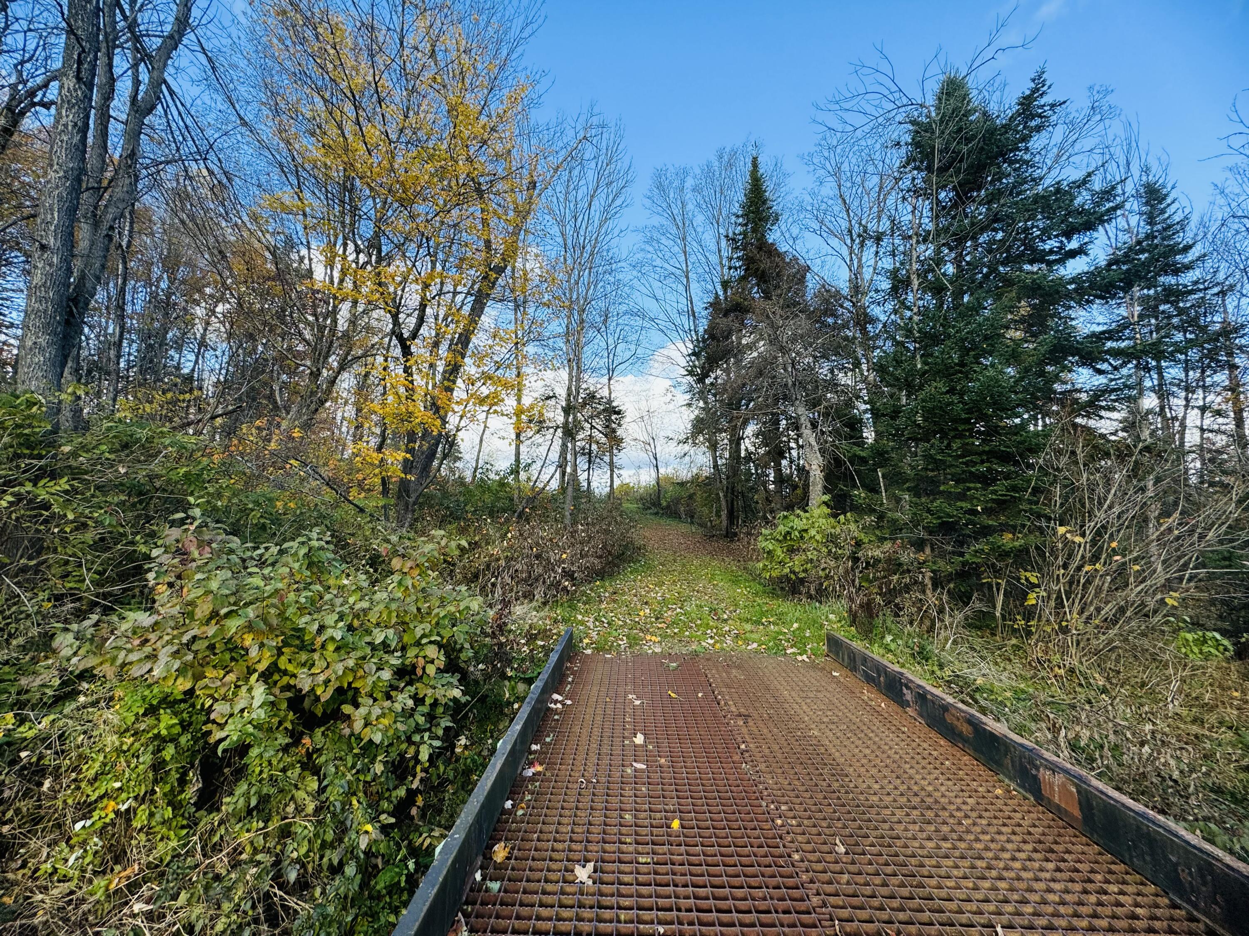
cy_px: 468
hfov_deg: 102.1
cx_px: 624
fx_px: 505
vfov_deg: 85.7
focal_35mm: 14
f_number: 2.2
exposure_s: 1/361
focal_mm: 2.22
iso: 40
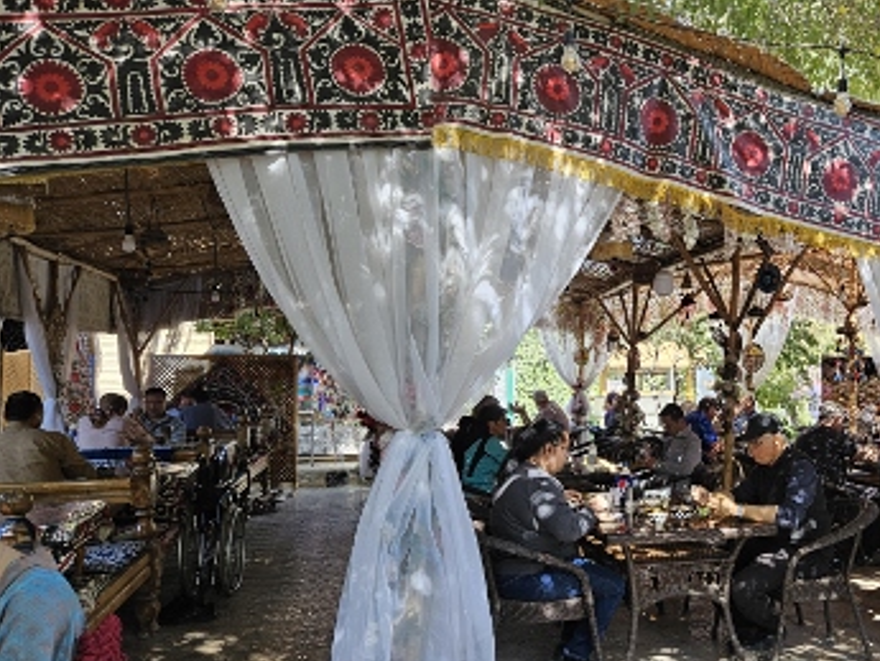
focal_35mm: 35
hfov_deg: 50.3
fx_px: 890
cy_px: 388
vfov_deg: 40.6
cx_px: 667
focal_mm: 5.4
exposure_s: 1/180
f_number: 1.8
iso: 50
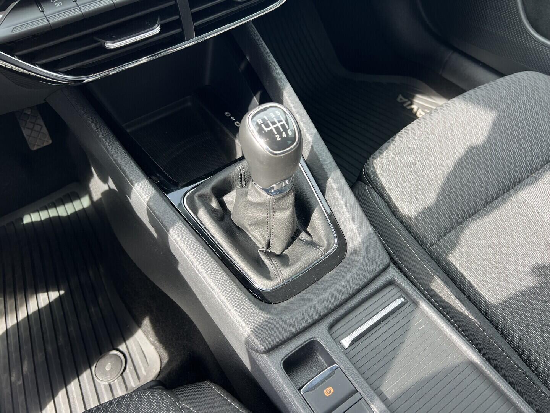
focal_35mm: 26
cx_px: 275
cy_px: 206
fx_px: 413
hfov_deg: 67.3
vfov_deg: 53.1
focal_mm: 5.7
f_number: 1.5
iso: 40
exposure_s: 1/130
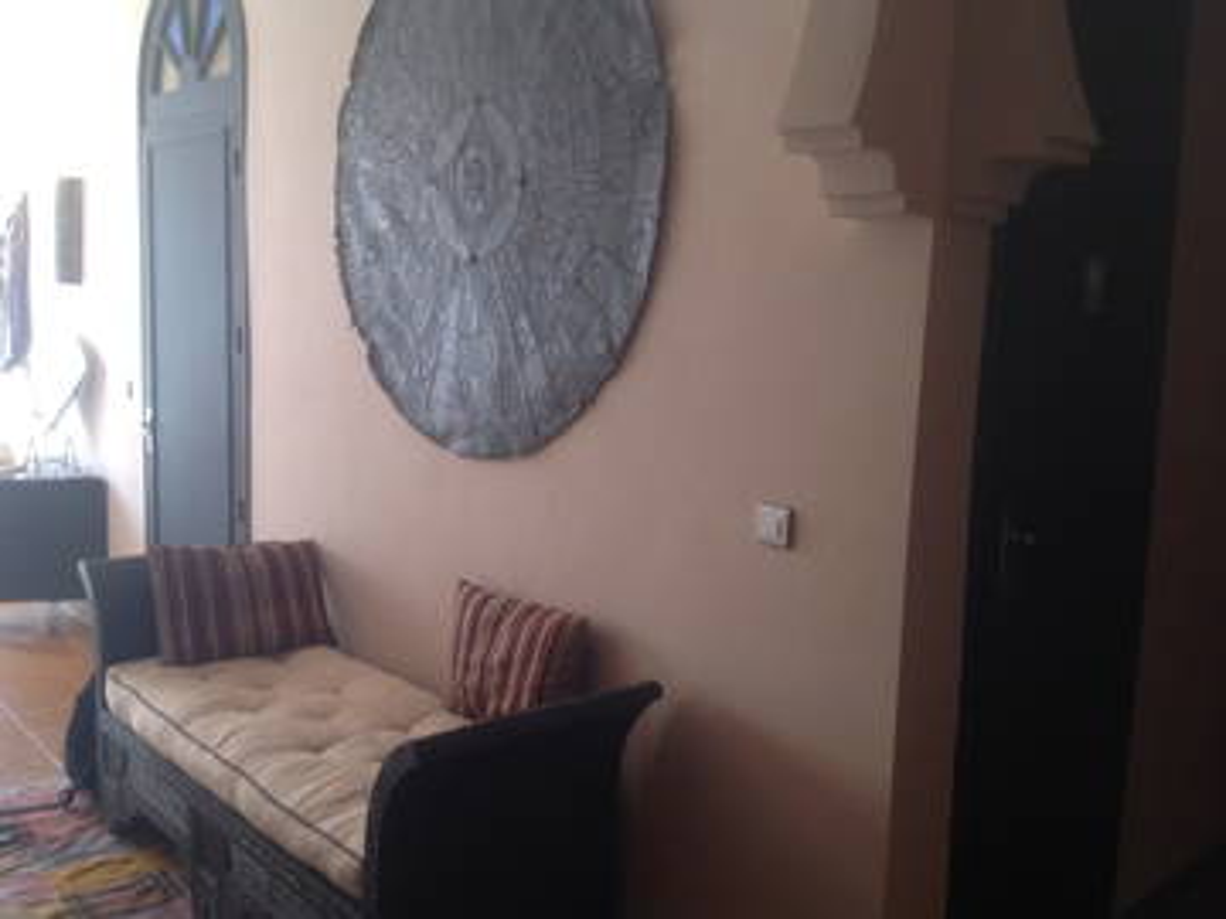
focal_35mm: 35
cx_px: 613
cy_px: 460
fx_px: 1240
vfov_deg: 40.7
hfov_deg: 52.6
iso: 80
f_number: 2.4
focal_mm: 4.28
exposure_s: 1/15
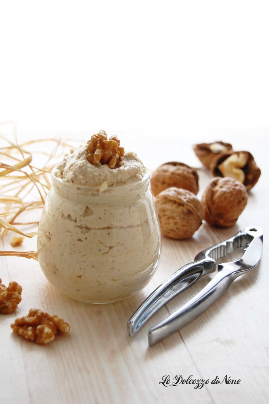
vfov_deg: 24.6
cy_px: 202
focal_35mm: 82
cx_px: 134
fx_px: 926
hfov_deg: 16.5
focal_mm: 55
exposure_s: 1/60
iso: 400
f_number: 6.3
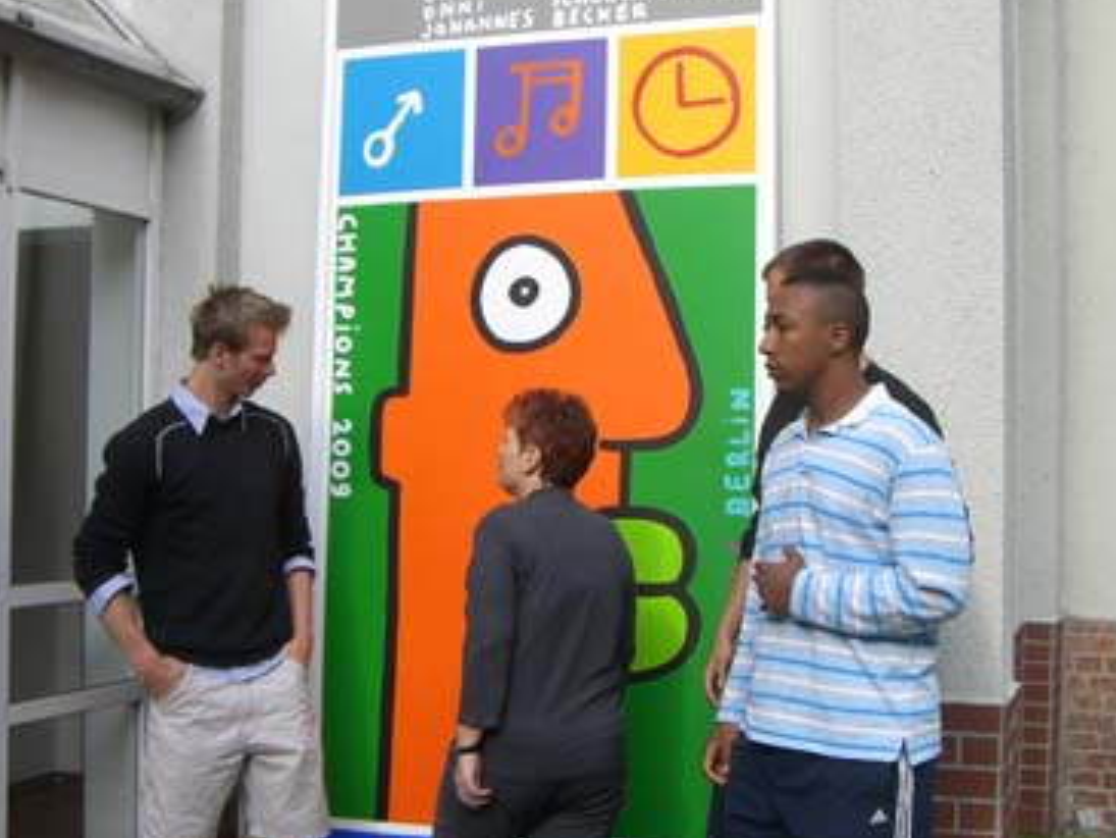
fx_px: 1677
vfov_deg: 28.0
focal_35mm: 52
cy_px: 454
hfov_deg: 36.8
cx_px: 590
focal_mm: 6.2
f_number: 4.3
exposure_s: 1/160
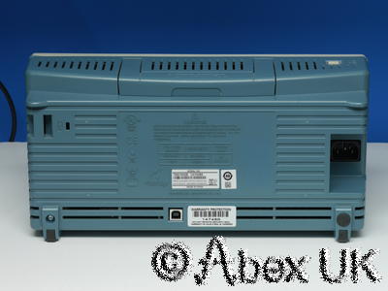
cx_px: 194
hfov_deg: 15.2
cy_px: 146
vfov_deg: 11.4
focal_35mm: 130
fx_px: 1457
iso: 400
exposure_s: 1/8
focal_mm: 65
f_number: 11
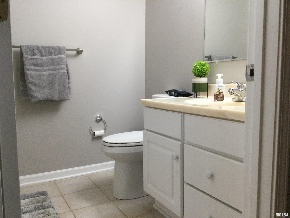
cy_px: 109
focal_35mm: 31
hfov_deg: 58.4
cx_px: 145
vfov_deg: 45.4
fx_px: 260
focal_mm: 3.3
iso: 64
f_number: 2.4
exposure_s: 1/30
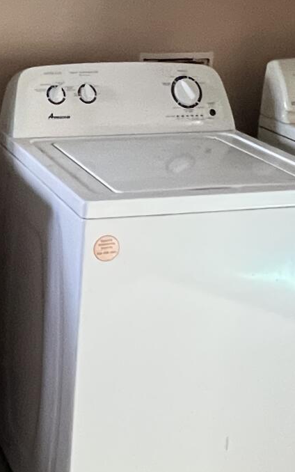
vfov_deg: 32.4
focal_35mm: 61
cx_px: -40
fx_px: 784
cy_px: 79
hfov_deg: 20.2
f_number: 1.8
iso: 800
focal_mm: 1.57
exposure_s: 1/60
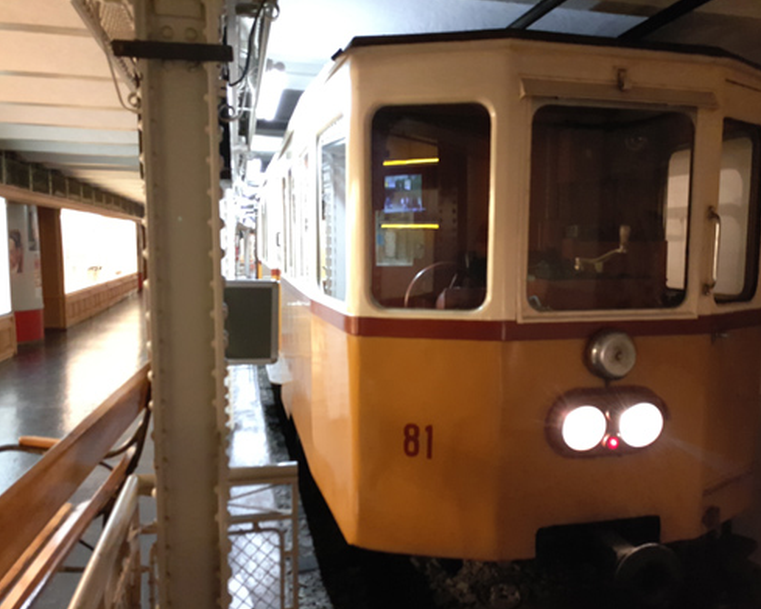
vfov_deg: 44.5
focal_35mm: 33
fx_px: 743
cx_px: 410
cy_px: 304
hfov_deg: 54.2
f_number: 2.2
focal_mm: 4.73
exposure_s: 1/17
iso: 640
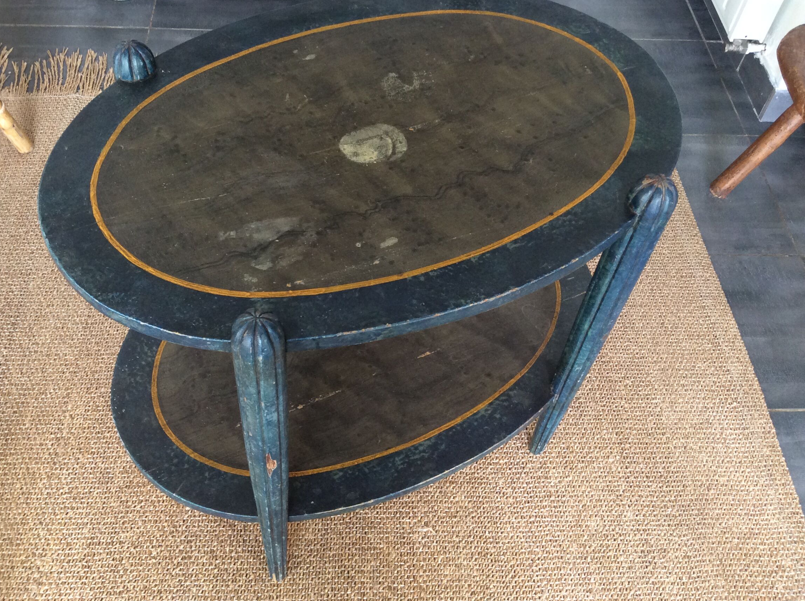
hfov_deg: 51.4
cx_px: 370
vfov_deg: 39.5
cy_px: 264
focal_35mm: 36
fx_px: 836
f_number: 2.4
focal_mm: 3.3
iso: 100
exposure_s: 1/25
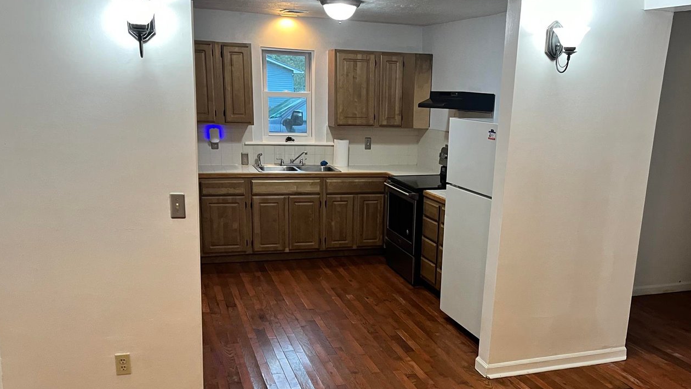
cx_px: 393
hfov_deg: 57.8
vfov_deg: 34.2
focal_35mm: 34
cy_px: 270
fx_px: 623
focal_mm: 5.1
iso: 250
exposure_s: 1/60
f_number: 1.6
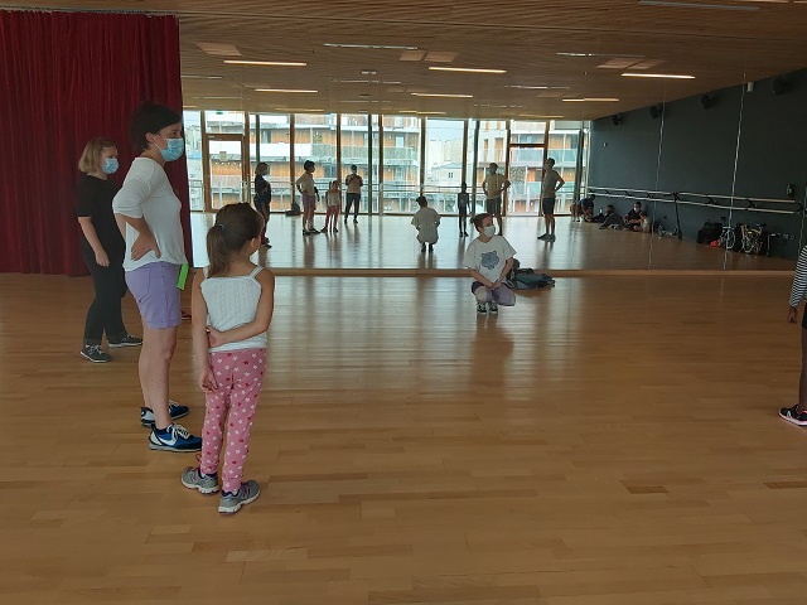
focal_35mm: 26
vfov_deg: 53.1
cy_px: 302
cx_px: 404
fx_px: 606
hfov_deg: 67.3
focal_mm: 3.92
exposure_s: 1/240
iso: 64
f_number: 1.7
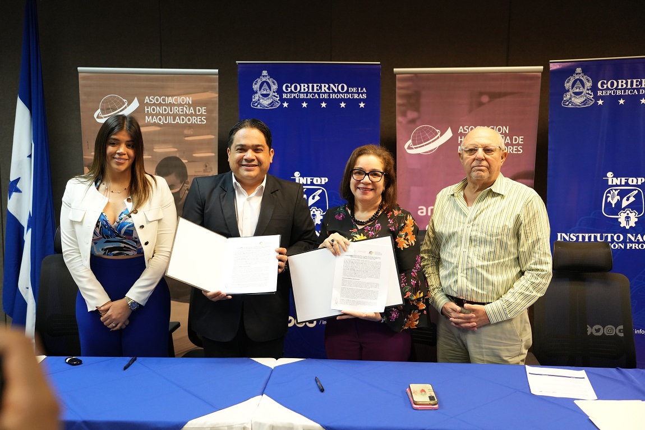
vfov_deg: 35.0
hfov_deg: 50.7
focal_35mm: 38
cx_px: 322
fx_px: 681
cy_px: 215
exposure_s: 1/125
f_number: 2.8
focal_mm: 38
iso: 3200
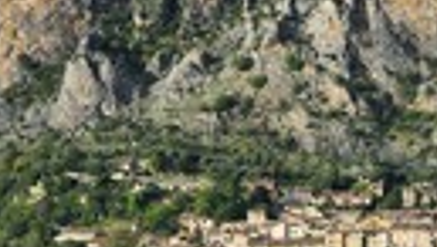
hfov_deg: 7.3
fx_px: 3400
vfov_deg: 4.2
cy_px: 61
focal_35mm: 293
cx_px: 518
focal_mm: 86
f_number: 8
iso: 200
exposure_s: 1/320
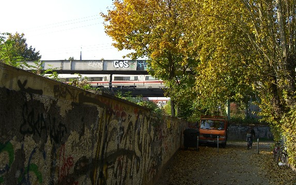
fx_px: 331
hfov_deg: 48.2
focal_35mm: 41
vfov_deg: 31.2
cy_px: 83
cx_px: 146
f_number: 4
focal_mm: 7.9
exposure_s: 1/250
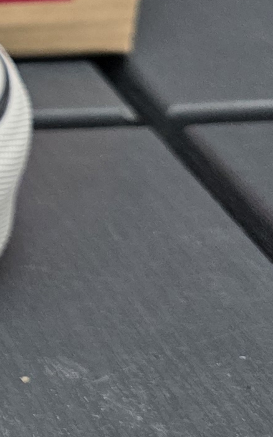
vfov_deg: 14.7
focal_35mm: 139
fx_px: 1657
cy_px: -32
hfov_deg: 7.8
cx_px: -610
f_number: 1.7
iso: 200
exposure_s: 1/100
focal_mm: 6.3
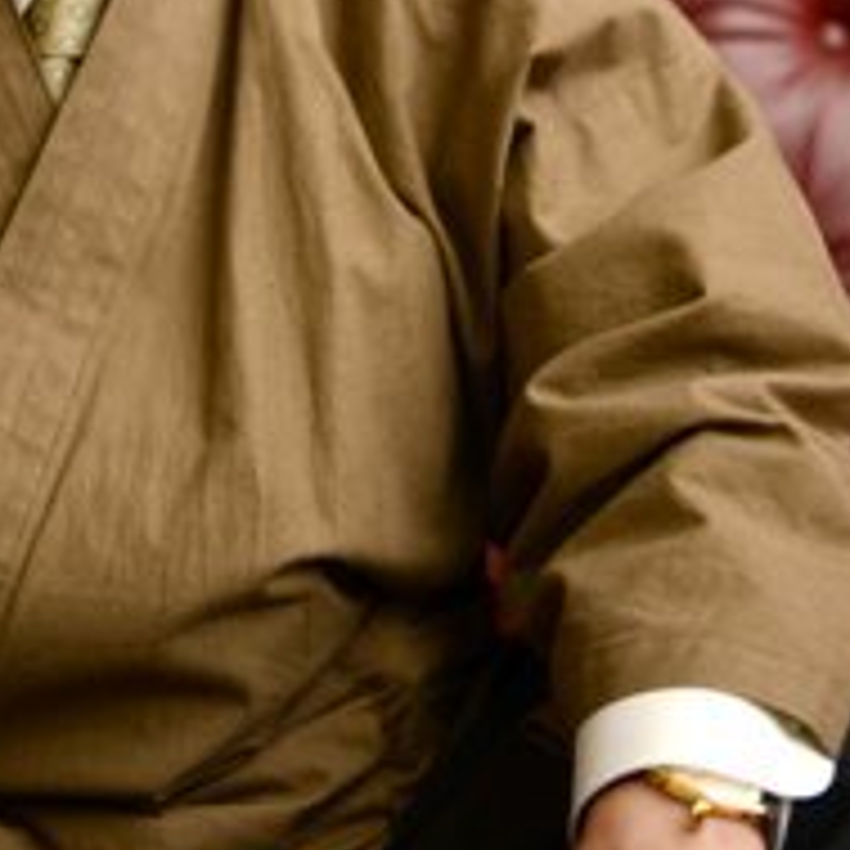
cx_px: 229
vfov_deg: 18.3
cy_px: -103
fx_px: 2528
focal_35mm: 91
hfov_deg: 19.0
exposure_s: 1/160
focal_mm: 45
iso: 100
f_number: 2.8
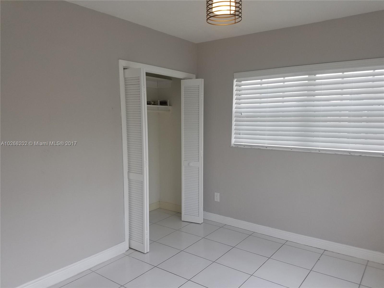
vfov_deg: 53.1
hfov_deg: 67.3
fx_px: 288
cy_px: 144
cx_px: 192
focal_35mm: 26
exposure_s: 1/141
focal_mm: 4.2
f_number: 1.7
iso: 50
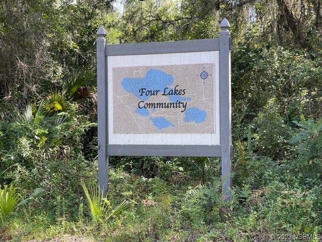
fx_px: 595
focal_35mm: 64
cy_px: 121
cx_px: 161
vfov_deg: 22.9
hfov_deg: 30.3
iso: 20
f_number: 2.2
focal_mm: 7.5
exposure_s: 1/116
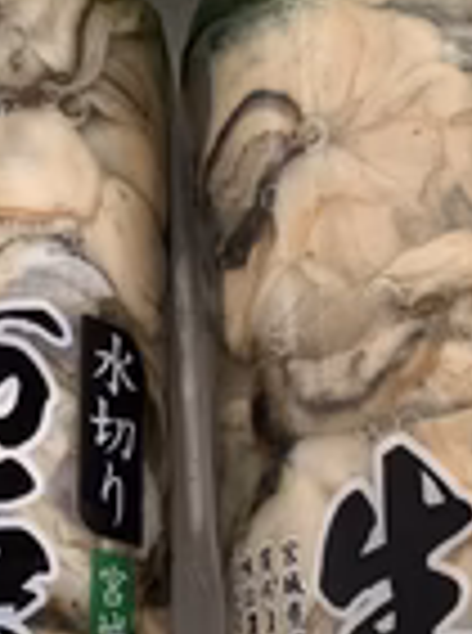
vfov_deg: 25.6
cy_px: 567
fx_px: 1352
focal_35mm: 74
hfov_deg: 19.8
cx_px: 243
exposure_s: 1/50
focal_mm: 4.25
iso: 160
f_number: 1.8
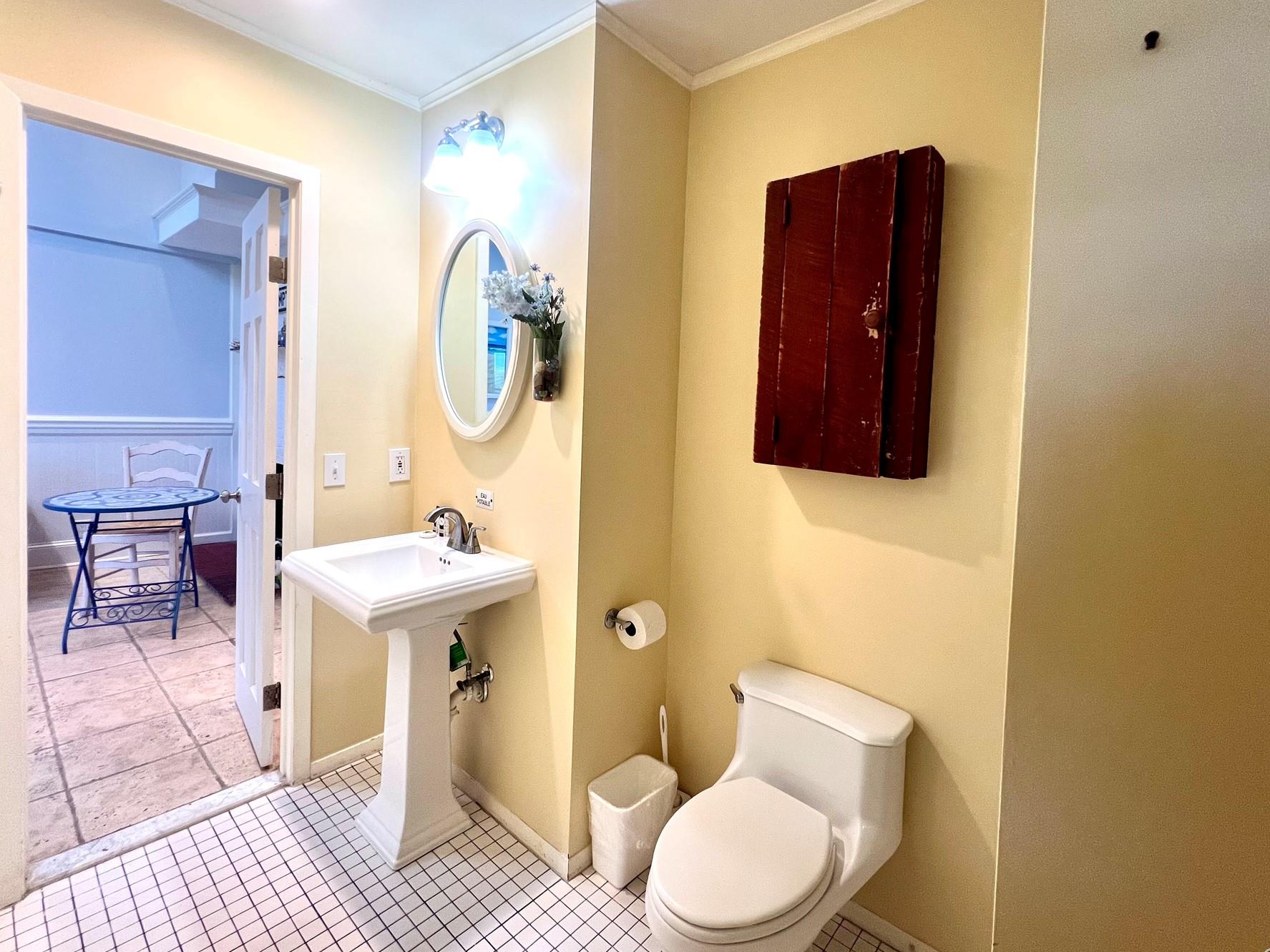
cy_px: 425
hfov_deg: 98.0
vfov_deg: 81.5
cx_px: 675
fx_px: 550
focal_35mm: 15
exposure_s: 1/120
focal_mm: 1.57
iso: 160
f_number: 1.8
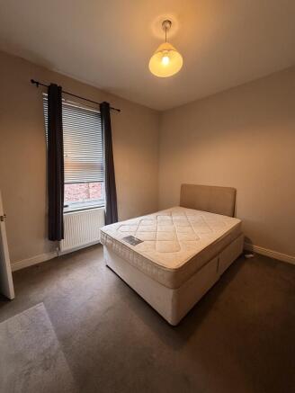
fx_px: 159
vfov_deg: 102.0
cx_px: 148
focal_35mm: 14
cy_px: 196
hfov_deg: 85.7
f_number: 2.2
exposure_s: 1/100
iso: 200
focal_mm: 2.22
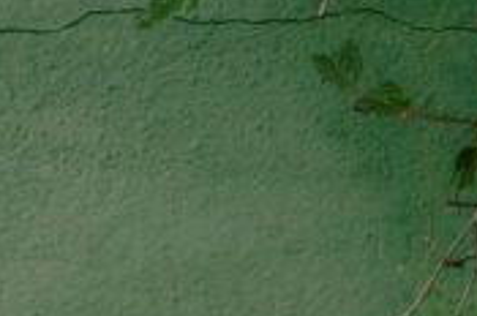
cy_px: 928
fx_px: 4113
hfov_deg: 6.5
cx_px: -270
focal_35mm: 311
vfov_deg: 4.3
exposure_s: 1/1000
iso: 500
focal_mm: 35
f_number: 2.8
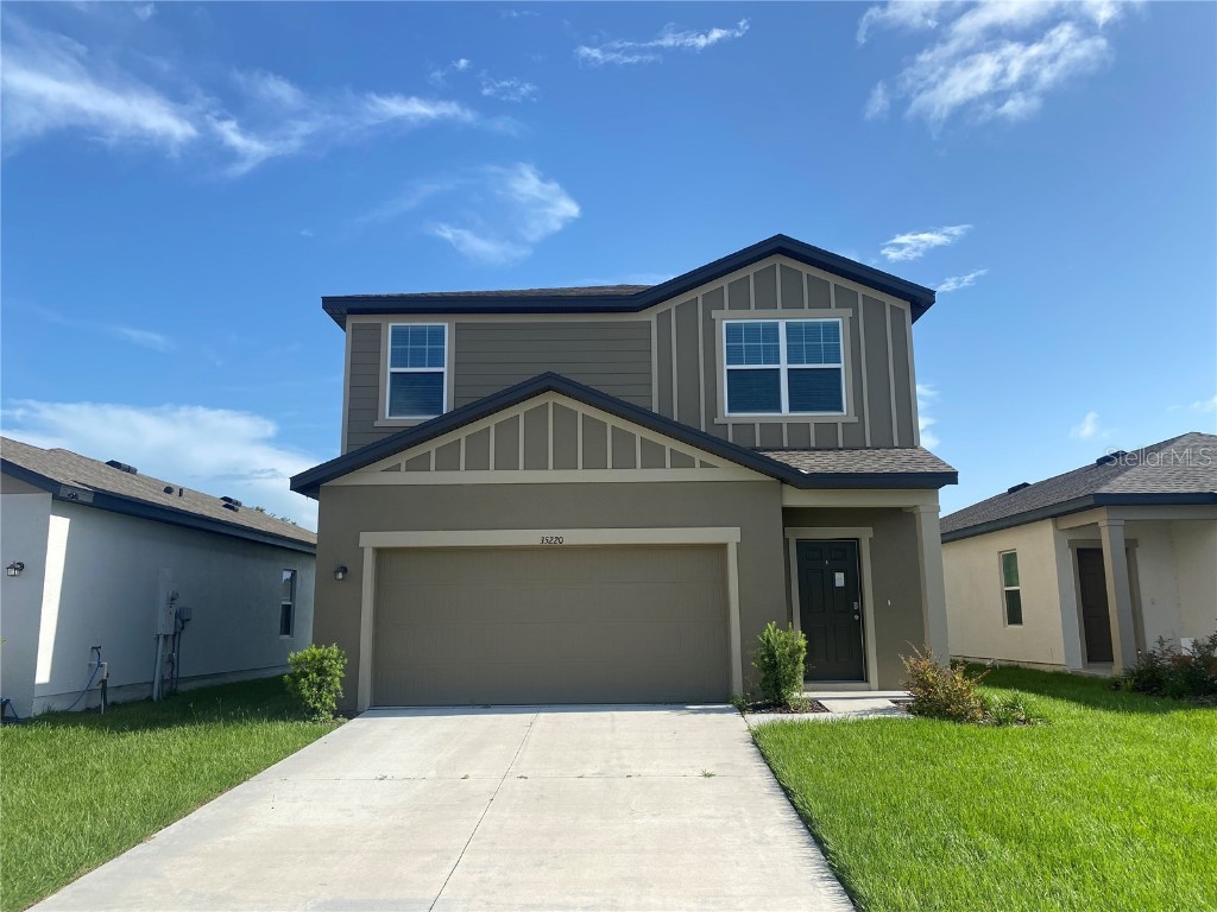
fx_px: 914
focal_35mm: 26
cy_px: 456
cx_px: 608
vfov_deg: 53.1
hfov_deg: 67.3
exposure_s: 1/3125
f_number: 1.8
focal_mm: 4.25
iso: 32
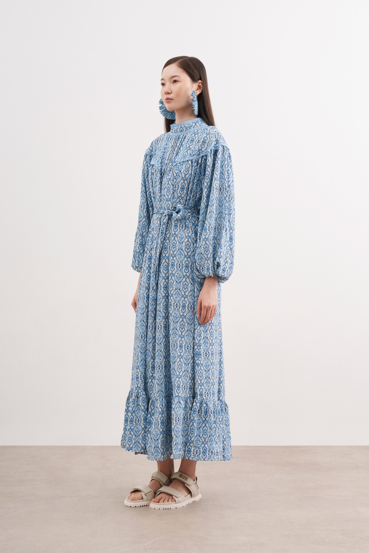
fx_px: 892
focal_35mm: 58
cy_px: 276
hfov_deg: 23.4
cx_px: 184
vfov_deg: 34.5
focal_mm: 58
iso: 400
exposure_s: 1/160
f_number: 11
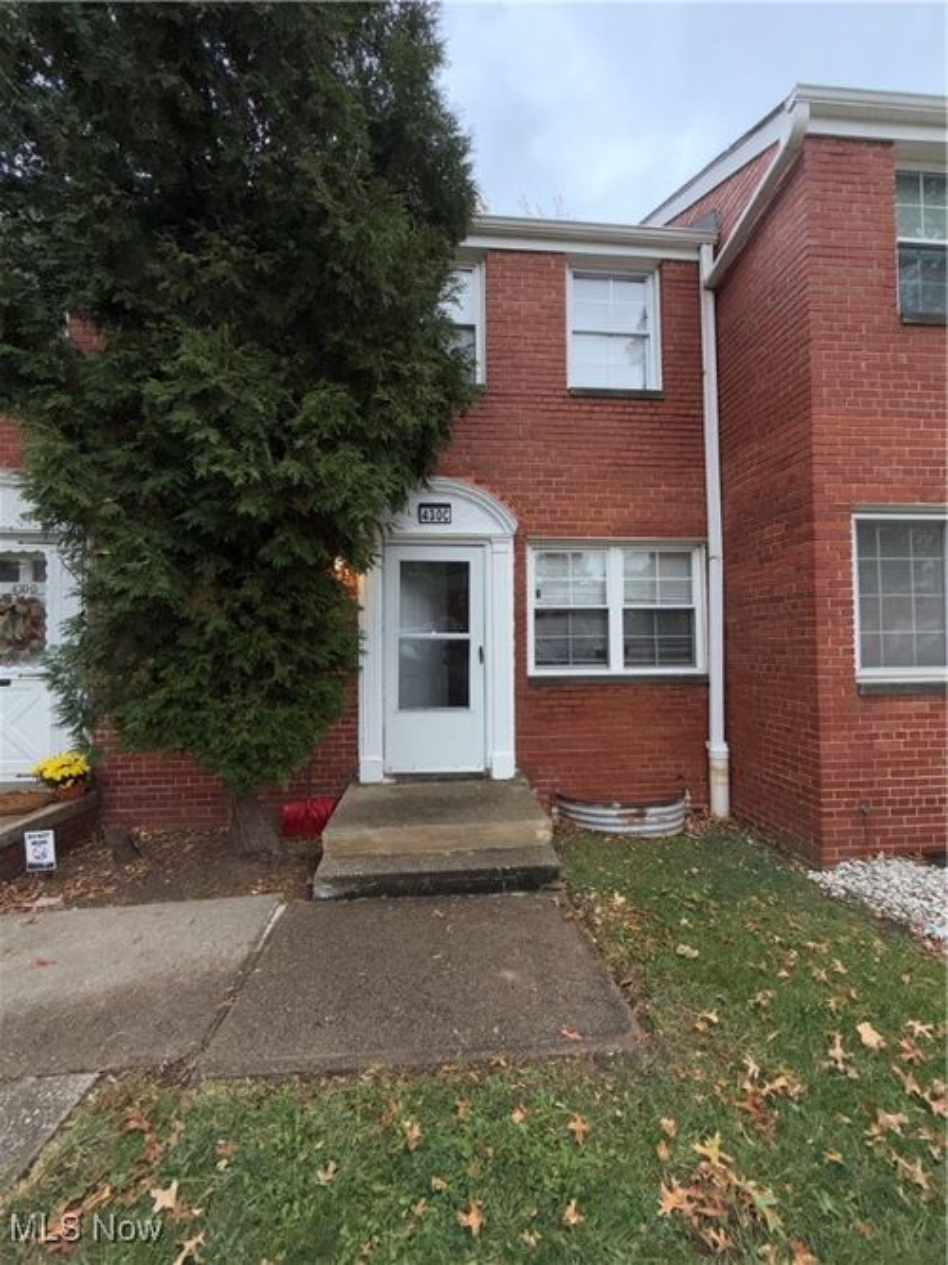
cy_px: 632
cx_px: 474
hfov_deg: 85.7
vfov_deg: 102.1
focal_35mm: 14
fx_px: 511
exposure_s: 1/163
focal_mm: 2.22
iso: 16
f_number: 2.2
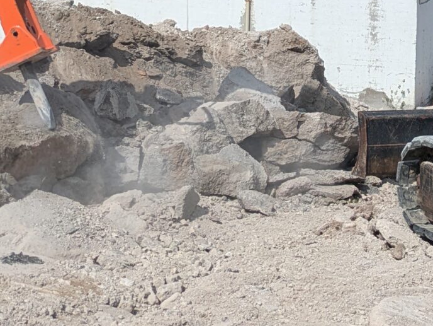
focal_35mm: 93
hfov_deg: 20.8
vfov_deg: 15.4
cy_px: -47
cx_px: 362
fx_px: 1164
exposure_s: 1/5076
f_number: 1.89
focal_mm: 5.43
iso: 46
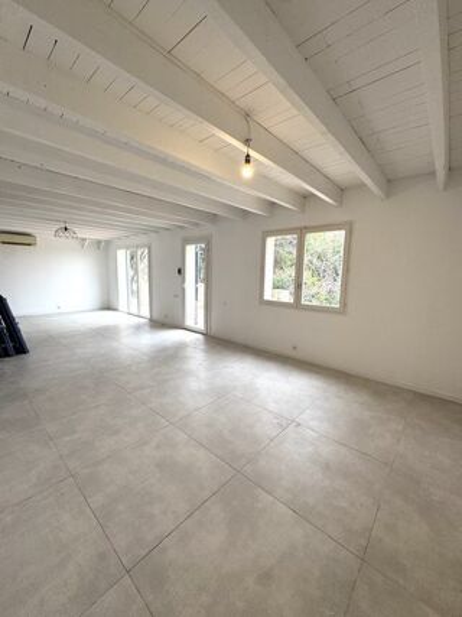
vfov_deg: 102.1
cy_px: 308
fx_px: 249
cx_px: 231
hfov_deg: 85.6
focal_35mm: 14
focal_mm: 2.22
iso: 100
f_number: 2.2
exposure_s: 1/99
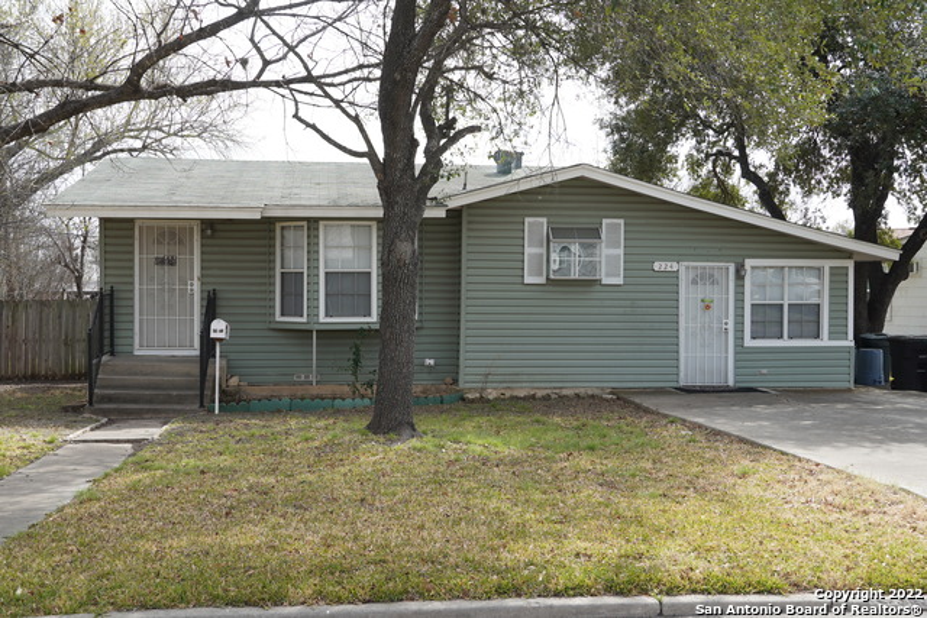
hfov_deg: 43.6
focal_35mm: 45
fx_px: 1159
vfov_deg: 29.9
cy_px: 309
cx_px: 464
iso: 100
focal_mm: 30
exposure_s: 1/250
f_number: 5.6
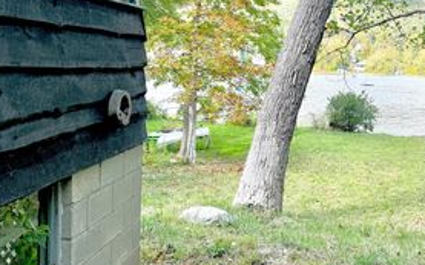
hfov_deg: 42.2
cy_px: 80
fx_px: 533
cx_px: 316
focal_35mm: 46
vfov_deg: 27.7
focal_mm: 6.76
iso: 100
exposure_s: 1/1337
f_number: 1.78
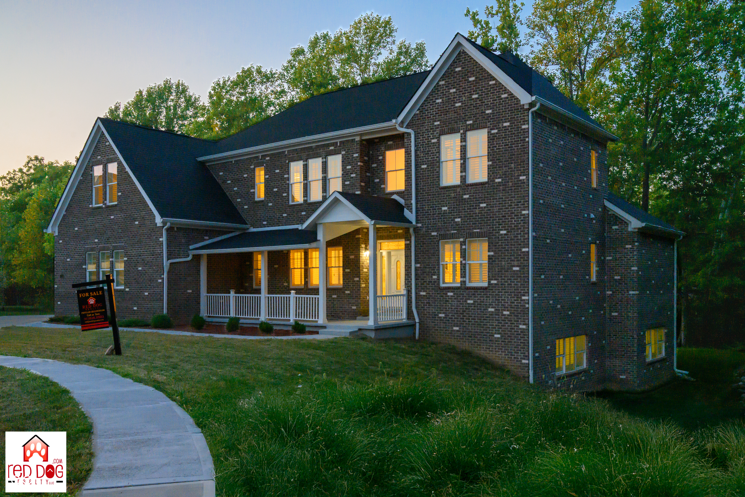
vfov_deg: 40.0
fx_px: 683
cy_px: 248
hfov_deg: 57.2
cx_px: 372
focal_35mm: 33
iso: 7200
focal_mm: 33
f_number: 9
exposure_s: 1/40
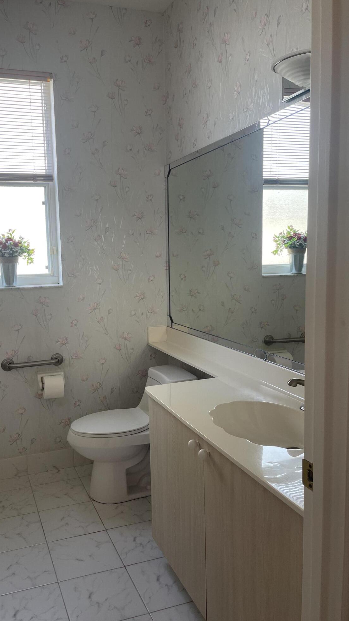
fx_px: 477
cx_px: 120
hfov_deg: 39.8
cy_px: 310
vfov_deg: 66.1
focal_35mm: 29
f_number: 1.6
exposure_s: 1/120
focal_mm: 4.2
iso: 64
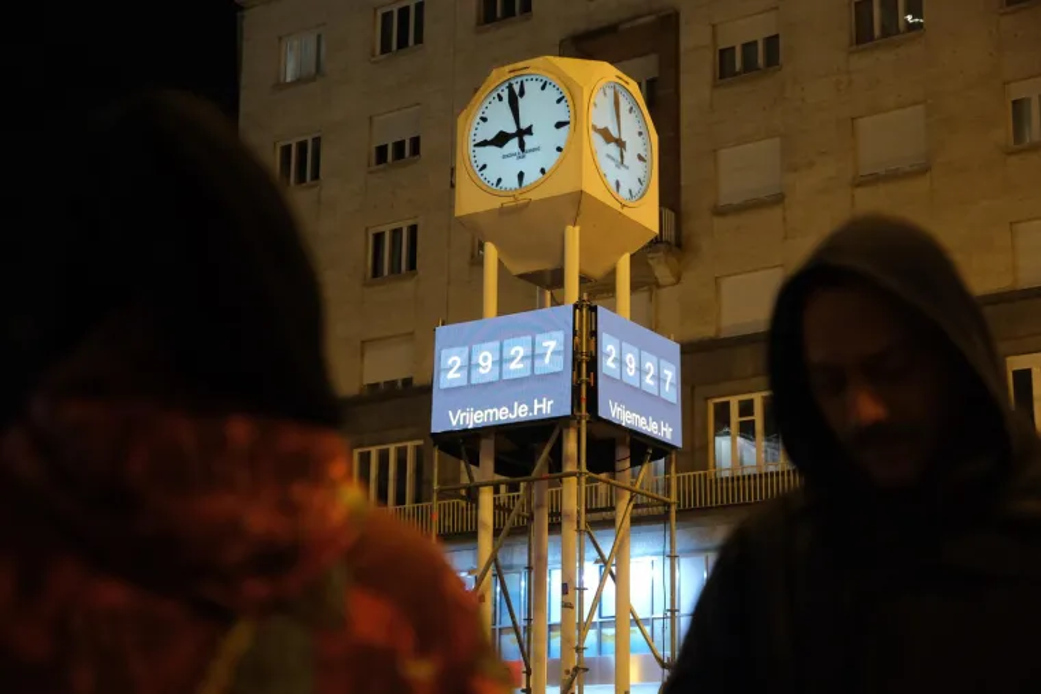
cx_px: 520
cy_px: 347
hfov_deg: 33.4
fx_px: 1735
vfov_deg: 22.6
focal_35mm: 60
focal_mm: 40.1
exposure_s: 1/160
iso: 4000
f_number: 2.8
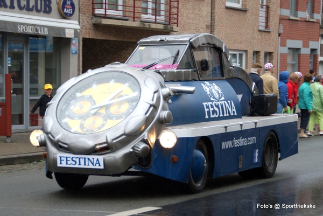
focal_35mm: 82
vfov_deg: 16.6
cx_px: 162
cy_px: 108
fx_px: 741
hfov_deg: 24.6
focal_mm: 55
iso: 200
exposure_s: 1/200
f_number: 5
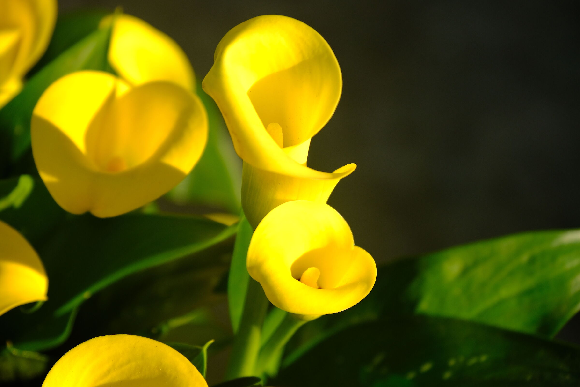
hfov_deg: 10.1
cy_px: 194
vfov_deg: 6.8
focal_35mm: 203
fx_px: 3270
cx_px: 290
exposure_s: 1/400
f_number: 5.6
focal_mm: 135
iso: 500
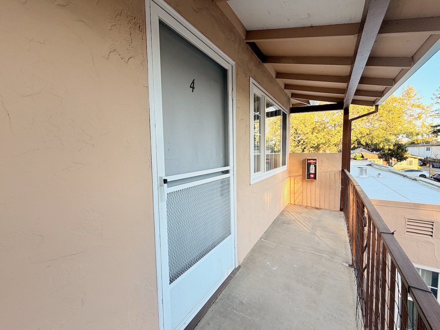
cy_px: 165
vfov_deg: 85.7
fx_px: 178
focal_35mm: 14
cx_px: 220
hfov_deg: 102.1
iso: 50
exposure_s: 1/121
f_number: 2.2
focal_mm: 2.22
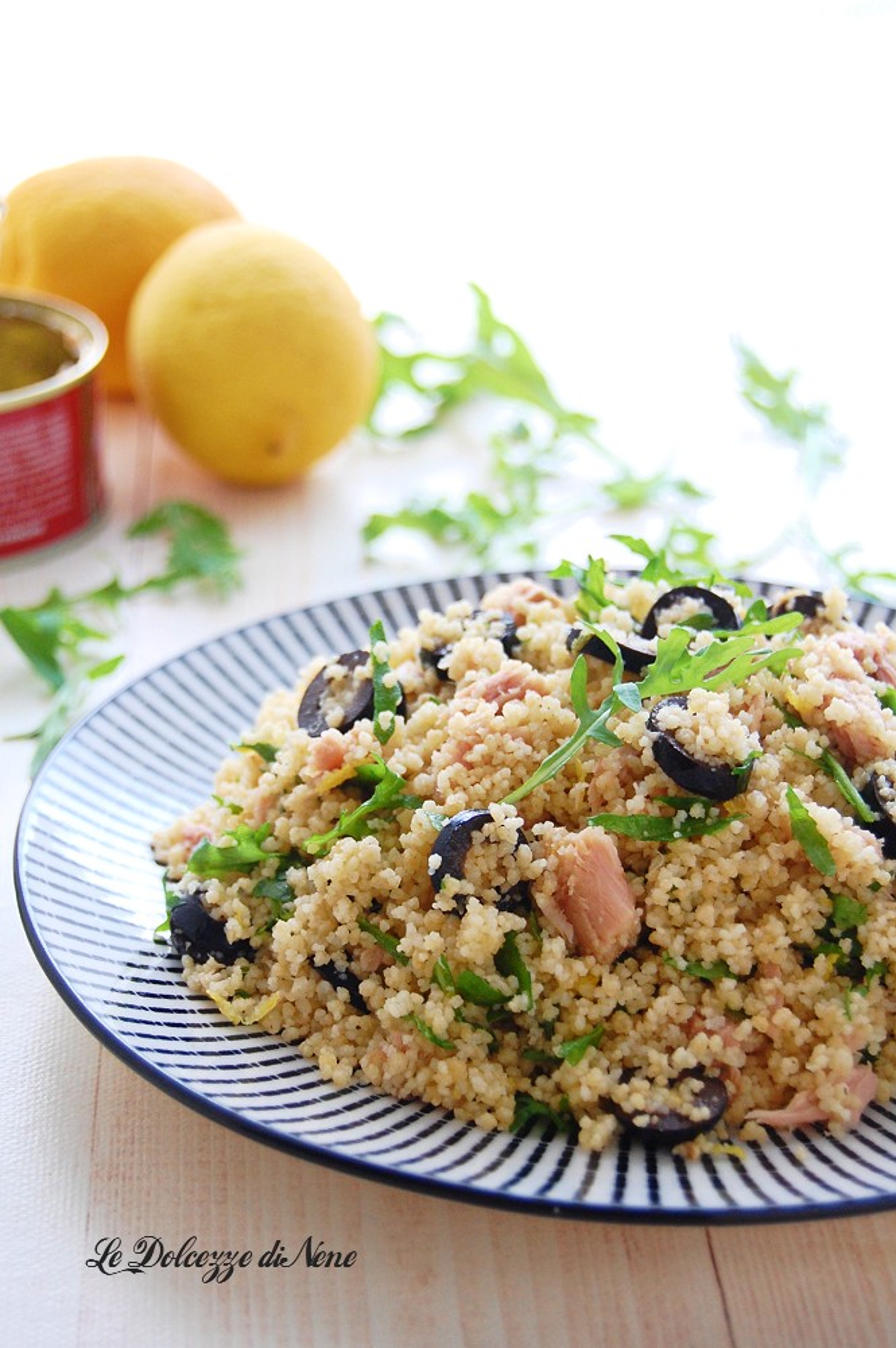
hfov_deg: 19.7
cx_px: 448
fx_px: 2580
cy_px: 674
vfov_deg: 29.3
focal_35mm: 69
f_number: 5.3
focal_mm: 46
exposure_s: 1/60
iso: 560
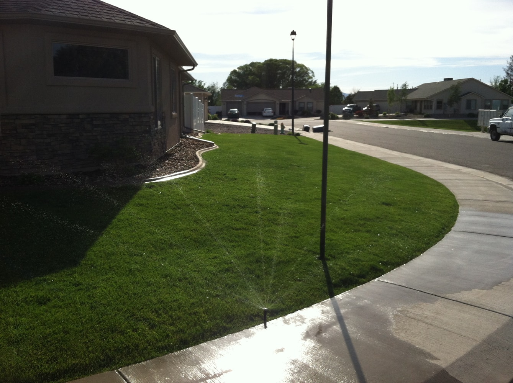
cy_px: 192
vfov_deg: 40.6
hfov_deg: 52.7
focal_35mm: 35
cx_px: 256
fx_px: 518
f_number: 2.8
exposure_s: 1/1765
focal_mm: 3.85
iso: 80
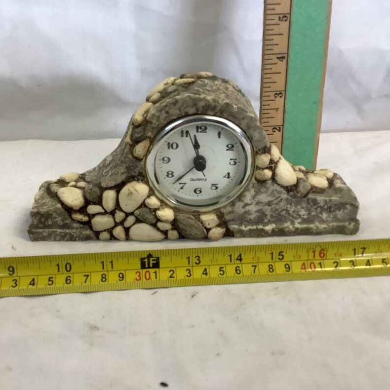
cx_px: 180
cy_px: 195
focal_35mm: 37
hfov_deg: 44.9
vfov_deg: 44.9
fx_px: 472
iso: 100
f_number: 2.4
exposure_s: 1/60
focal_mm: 3.3
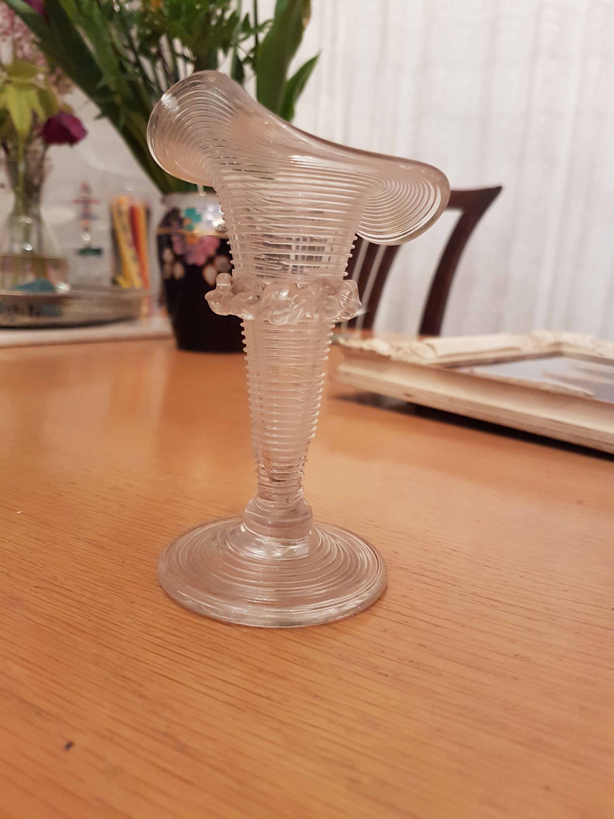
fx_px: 615
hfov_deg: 53.1
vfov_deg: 67.3
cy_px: 410
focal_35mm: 26
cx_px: 307
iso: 250
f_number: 1.7
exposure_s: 1/20
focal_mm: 4.2
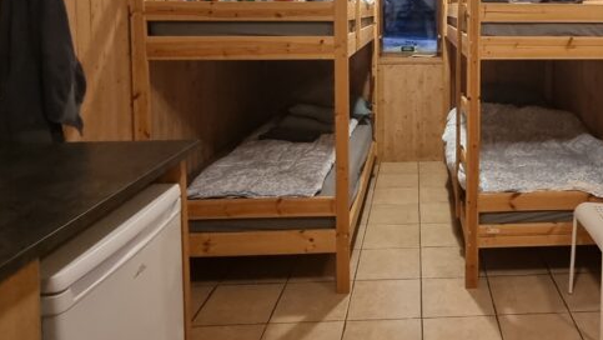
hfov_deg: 60.5
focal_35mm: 30
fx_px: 480
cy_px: 21
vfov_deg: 36.1
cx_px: 457
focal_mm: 2.2
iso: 800
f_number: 2.2
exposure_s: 1/25
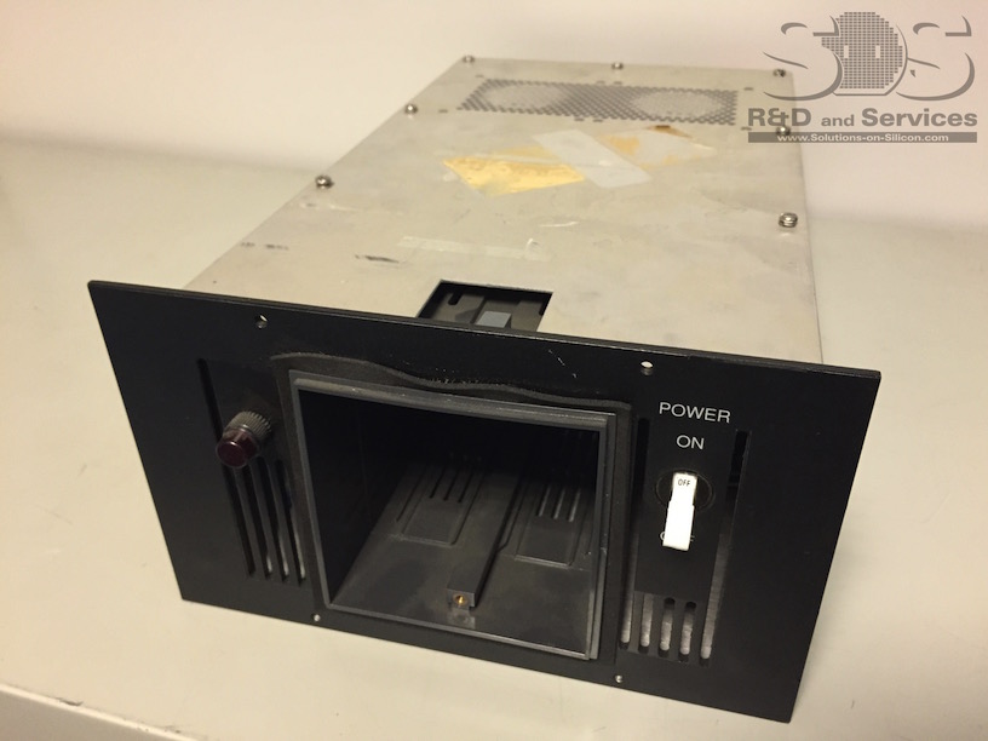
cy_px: 370
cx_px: 494
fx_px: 828
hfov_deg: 61.7
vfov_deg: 48.2
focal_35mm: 29
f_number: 2.2
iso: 250
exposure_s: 1/33
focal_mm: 4.15
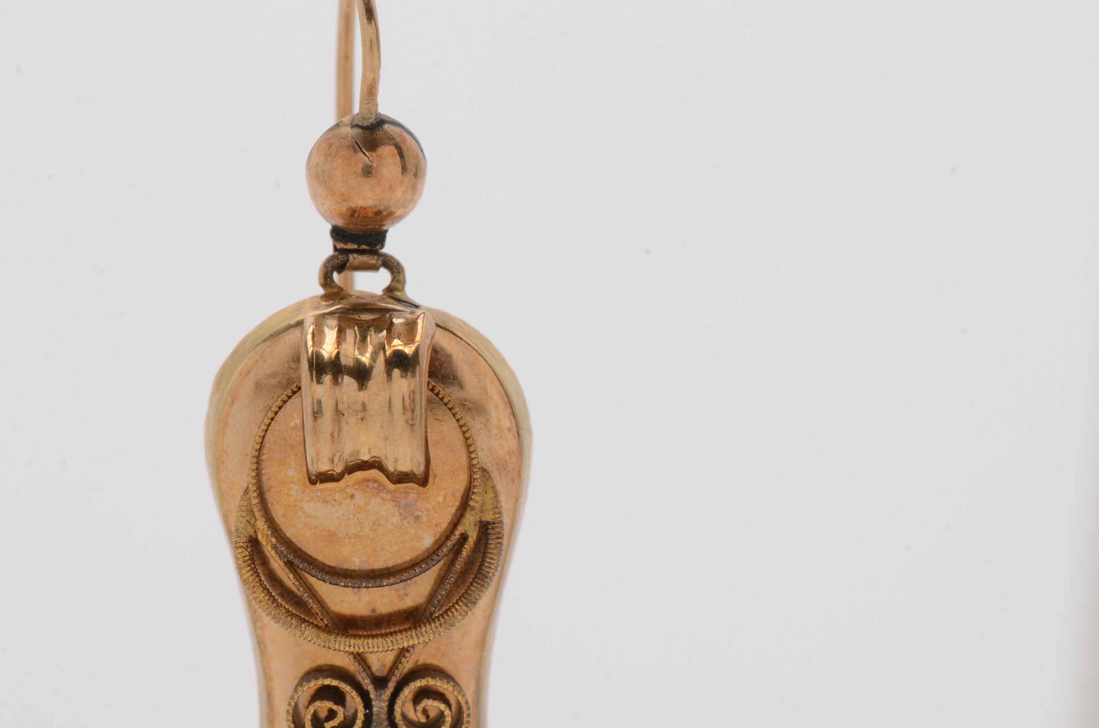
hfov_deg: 16.1
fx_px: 3884
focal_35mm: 128
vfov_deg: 10.7
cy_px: 364
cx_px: 550
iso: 200
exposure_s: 1/125
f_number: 18
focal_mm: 85
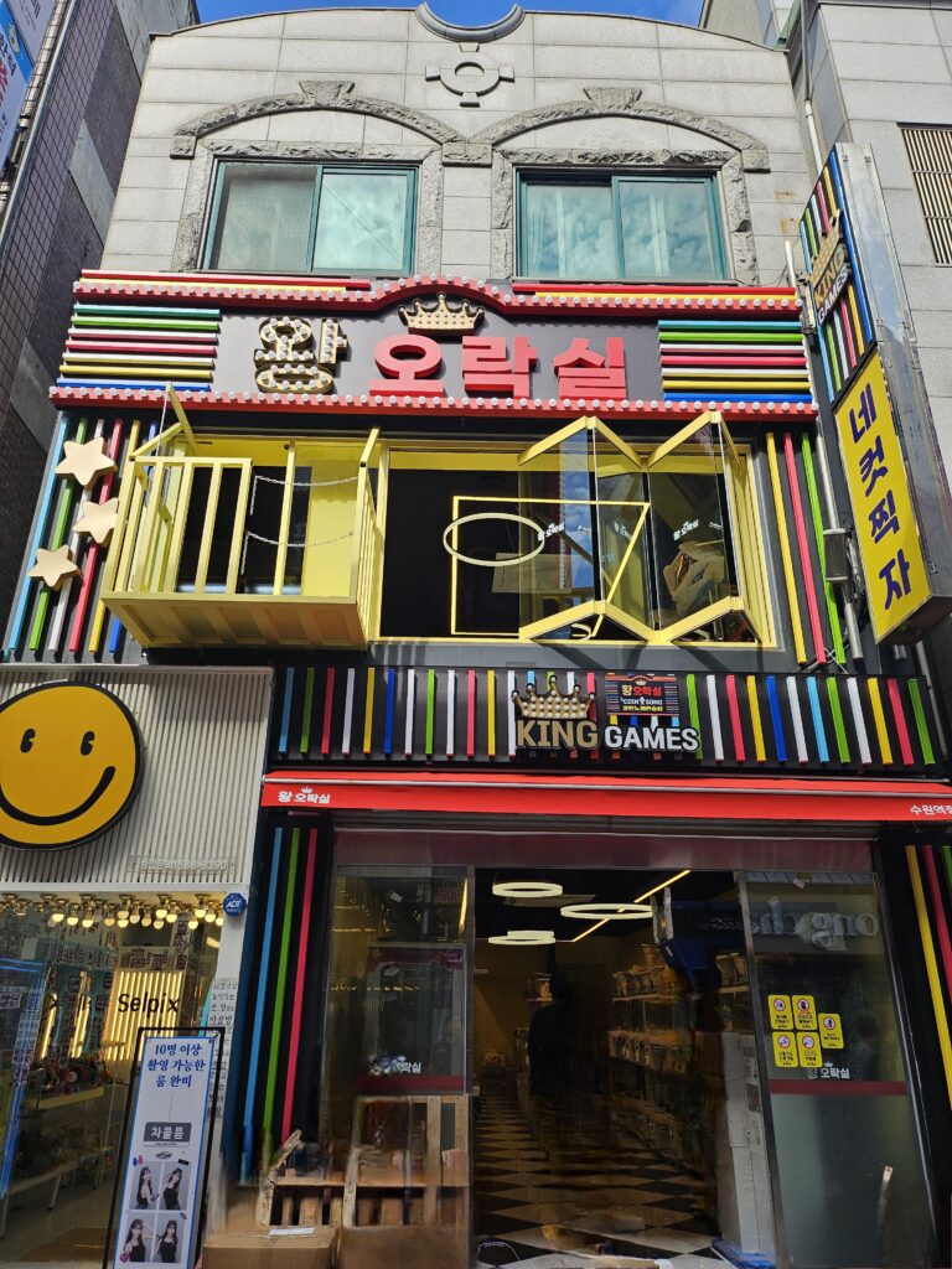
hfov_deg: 56.8
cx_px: 476
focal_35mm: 24
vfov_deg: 71.6
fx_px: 880
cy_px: 634
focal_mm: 5
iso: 50
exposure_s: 1/2000
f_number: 1.8
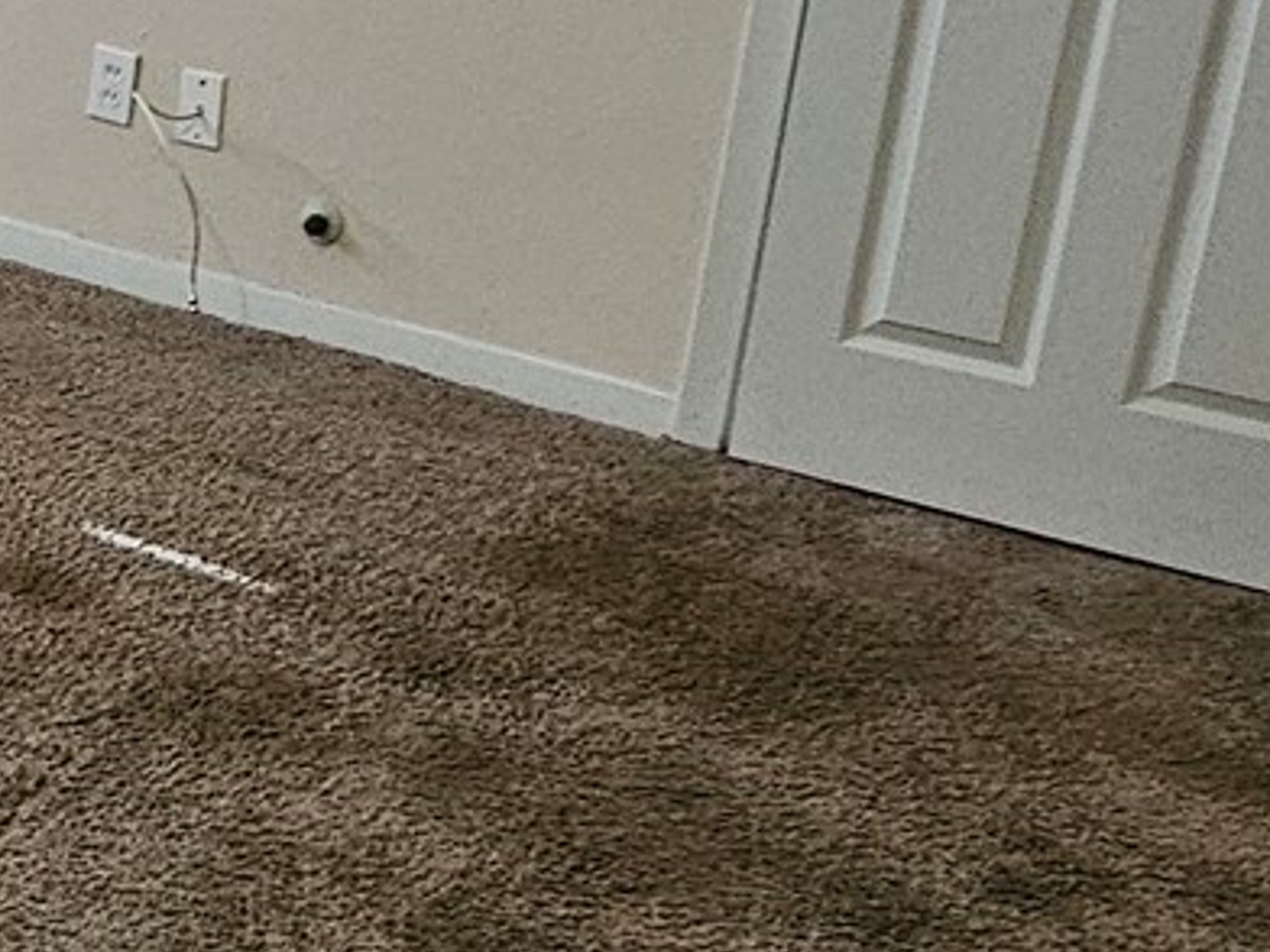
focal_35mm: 68
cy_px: 240
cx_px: -402
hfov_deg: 24.7
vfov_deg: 21.4
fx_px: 2495
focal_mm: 2.2
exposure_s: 1/40
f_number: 2.2
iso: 400
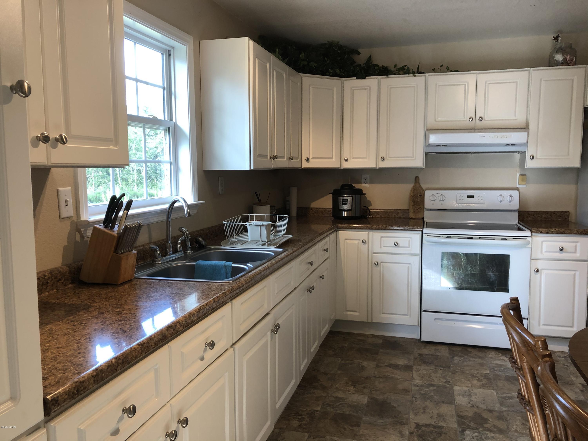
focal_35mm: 28
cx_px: 294
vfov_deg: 49.7
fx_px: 476
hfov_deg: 63.4
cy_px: 220
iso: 25
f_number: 1.8
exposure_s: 1/30
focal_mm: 4
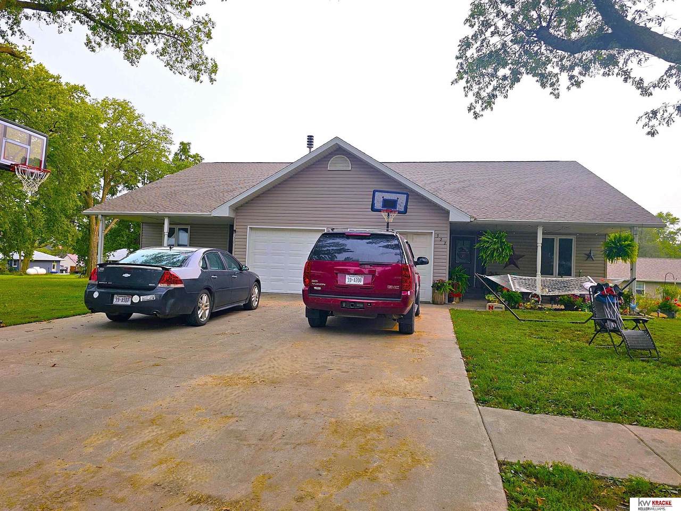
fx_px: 452
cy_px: 256
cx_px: 340
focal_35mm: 23
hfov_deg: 73.9
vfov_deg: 58.9
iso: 10
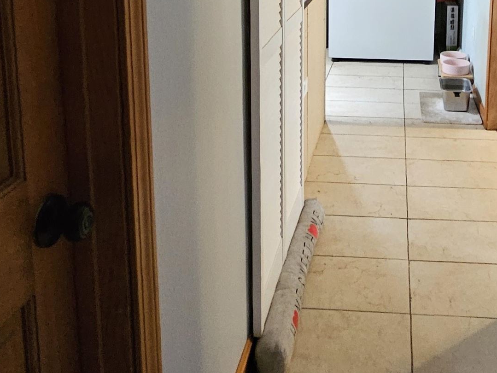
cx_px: 370
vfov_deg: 34.9
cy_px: -5
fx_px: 531
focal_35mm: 37
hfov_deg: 48.3
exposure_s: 1/24
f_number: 2.2
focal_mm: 2.2
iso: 800
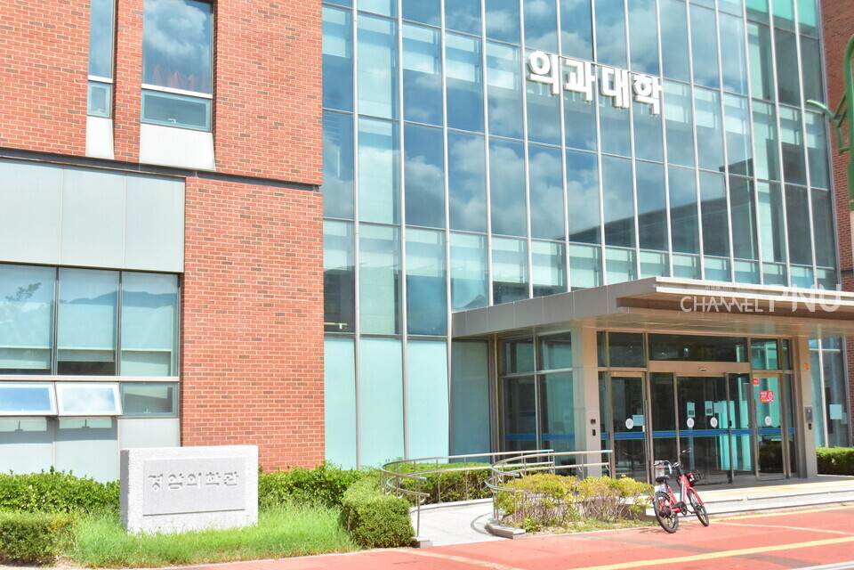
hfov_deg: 43.6
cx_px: 427
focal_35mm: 45
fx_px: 1067
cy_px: 285
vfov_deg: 29.9
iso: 3200
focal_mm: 30
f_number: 8
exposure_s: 1/8000
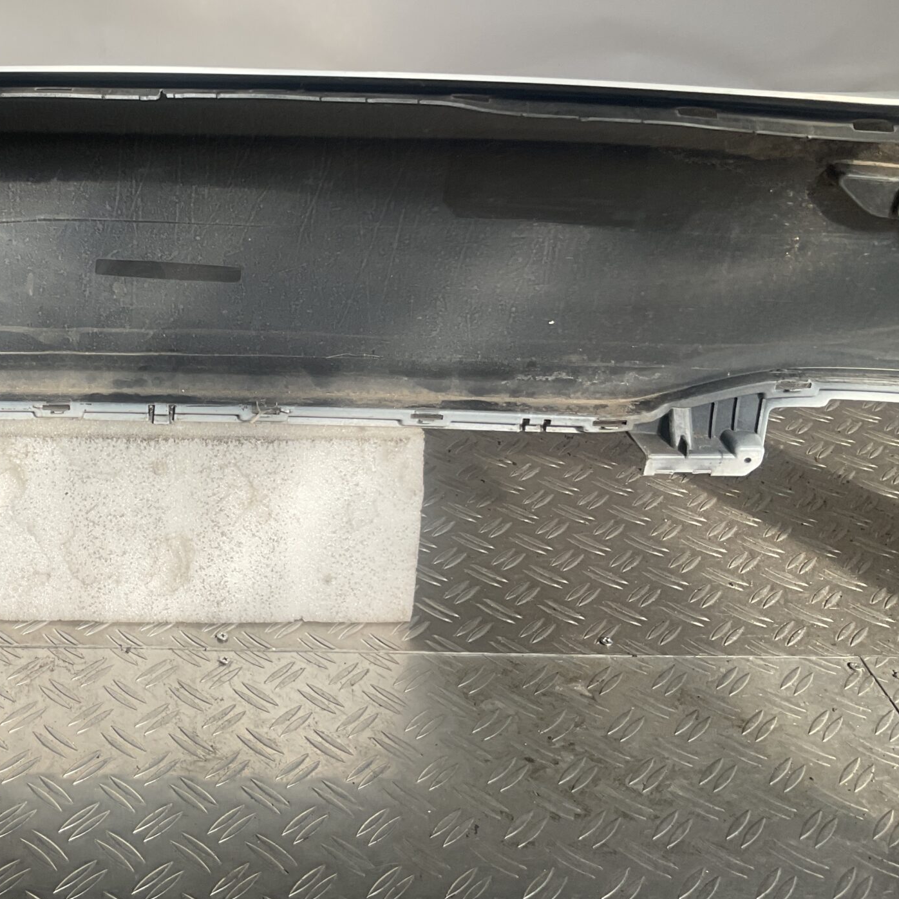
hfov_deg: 34.7
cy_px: 335
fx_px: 1381
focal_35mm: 47
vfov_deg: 35.9
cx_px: 156
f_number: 1.8
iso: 16
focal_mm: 3
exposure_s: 1/666
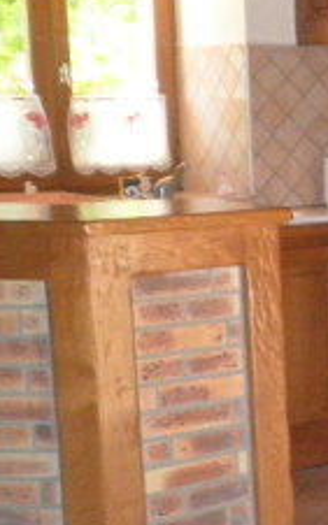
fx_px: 1332
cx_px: 668
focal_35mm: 93
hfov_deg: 12.3
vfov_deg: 22.3
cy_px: 302
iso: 500
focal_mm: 5.5
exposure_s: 1/40
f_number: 2.8
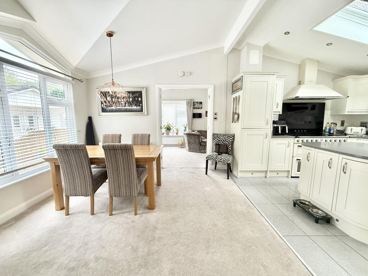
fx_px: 149
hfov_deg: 102.1
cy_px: 138
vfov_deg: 85.7
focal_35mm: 14
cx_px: 184
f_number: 2.2
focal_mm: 2.22
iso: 320
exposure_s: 1/99
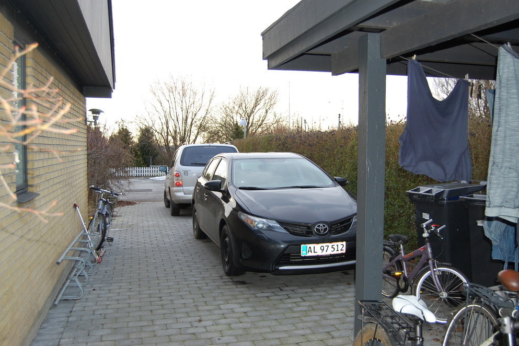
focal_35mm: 34
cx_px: 256
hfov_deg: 55.8
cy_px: 172
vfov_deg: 38.9
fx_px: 490
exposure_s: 1/125
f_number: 3.8
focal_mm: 22
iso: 400
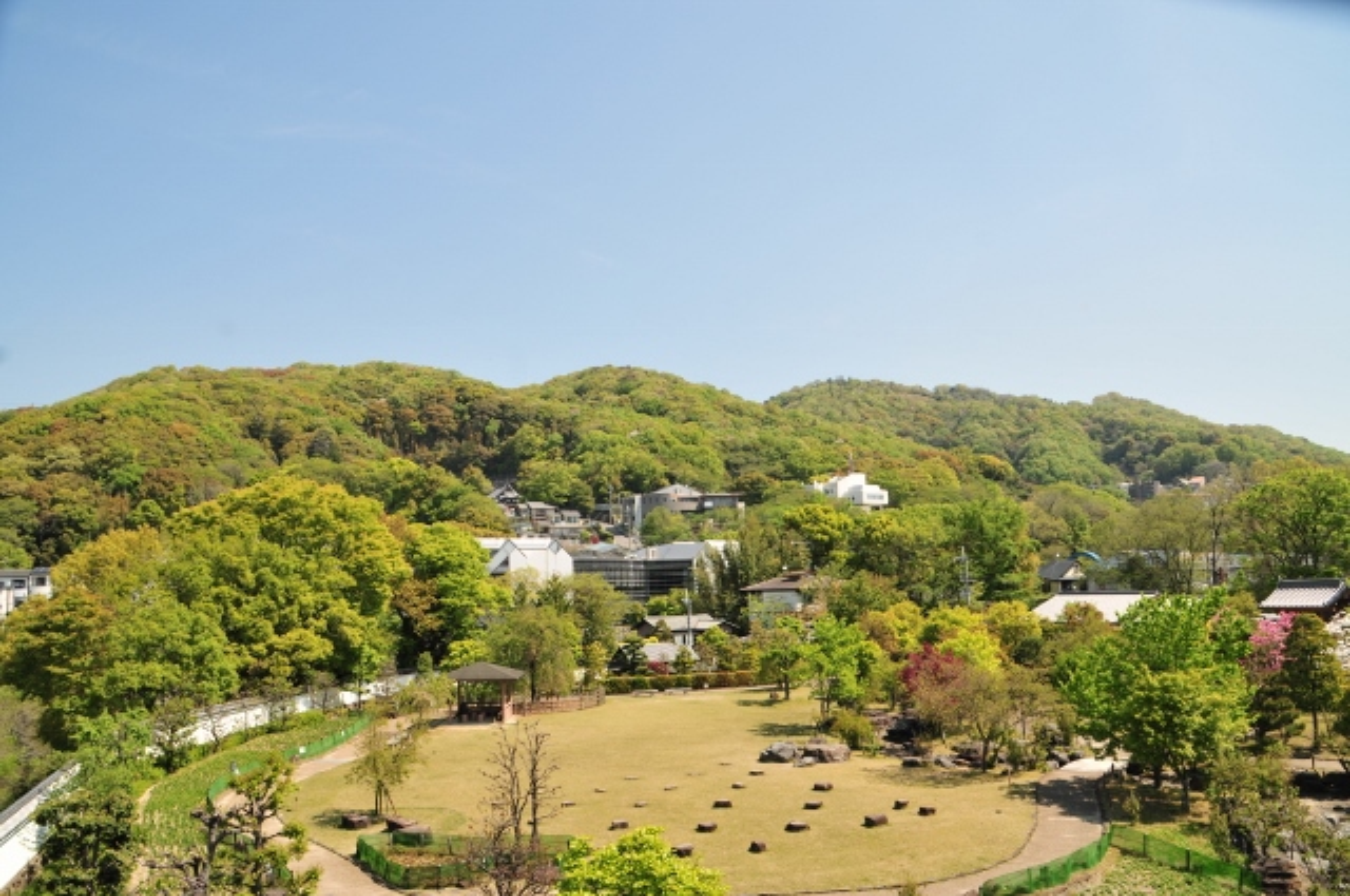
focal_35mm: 27
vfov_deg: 47.8
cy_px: 448
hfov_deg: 67.4
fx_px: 1011
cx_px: 675
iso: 200
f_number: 10
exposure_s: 1/400
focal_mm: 18
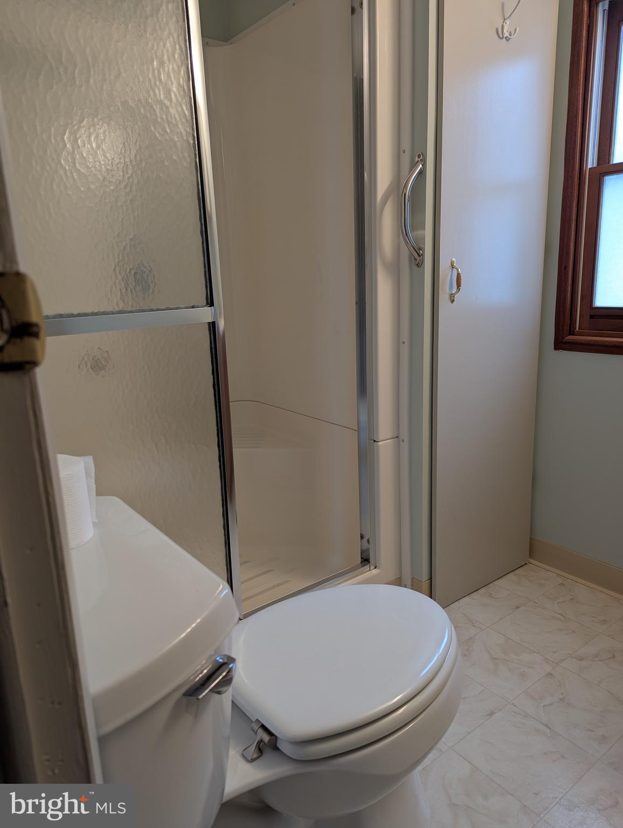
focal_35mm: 24
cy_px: 414
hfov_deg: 56.9
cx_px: 312
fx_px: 575
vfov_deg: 71.5
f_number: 1.85
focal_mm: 6.81
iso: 30
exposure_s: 1/24
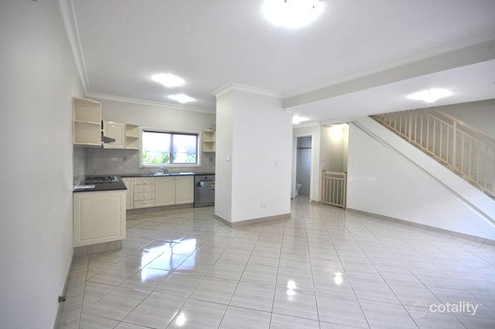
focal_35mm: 15
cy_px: 164
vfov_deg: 77.2
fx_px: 206
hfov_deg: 100.5
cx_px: 248
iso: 800
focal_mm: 10
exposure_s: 1/40
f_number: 7.1
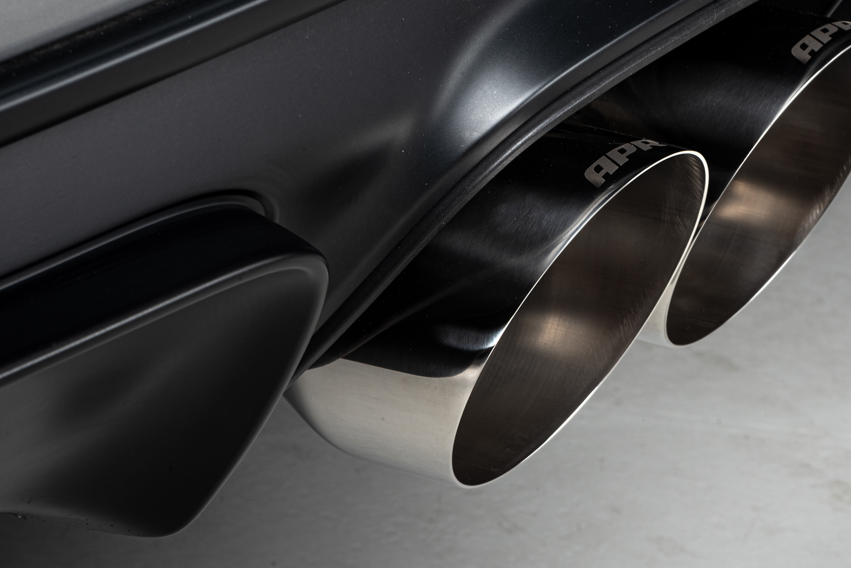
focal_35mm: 155
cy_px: 173
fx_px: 3666
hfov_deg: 13.2
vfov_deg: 8.9
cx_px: 606
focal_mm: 105
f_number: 22
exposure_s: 1/160
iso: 200
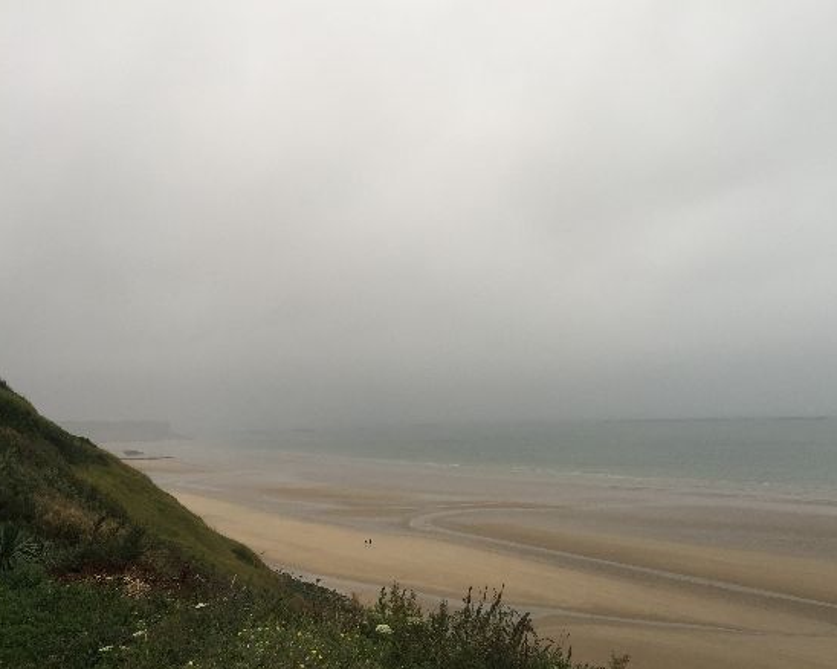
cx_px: 443
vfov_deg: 47.1
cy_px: 331
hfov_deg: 57.2
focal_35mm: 31
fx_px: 768
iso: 50
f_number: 2.2
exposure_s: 1/100
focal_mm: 4.15
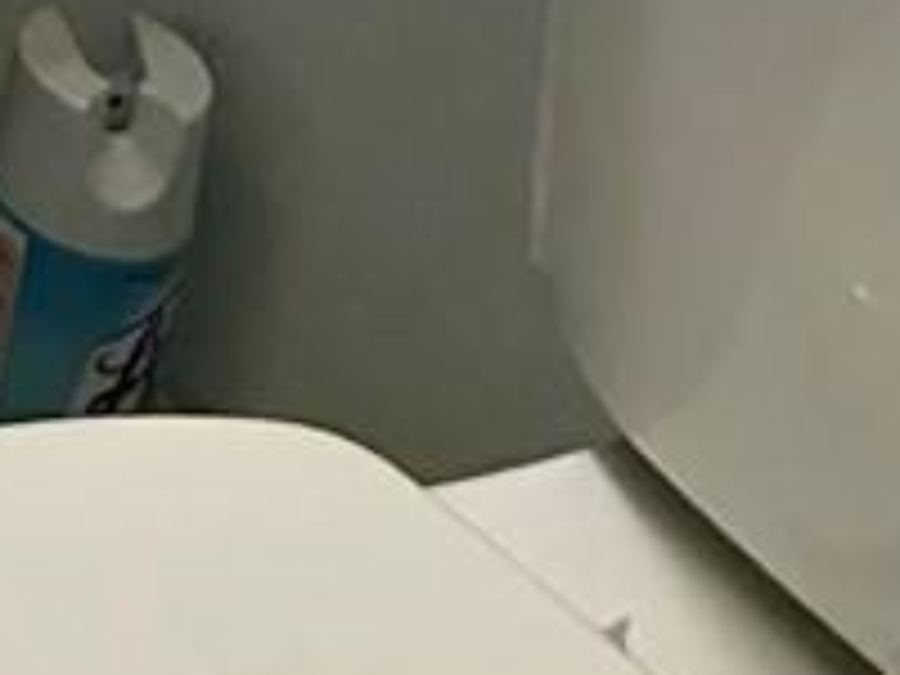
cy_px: -1958
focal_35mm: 208
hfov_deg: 8.1
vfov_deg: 6.1
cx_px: -1786
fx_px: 5408
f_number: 1.5
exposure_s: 1/120
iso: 64
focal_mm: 5.7
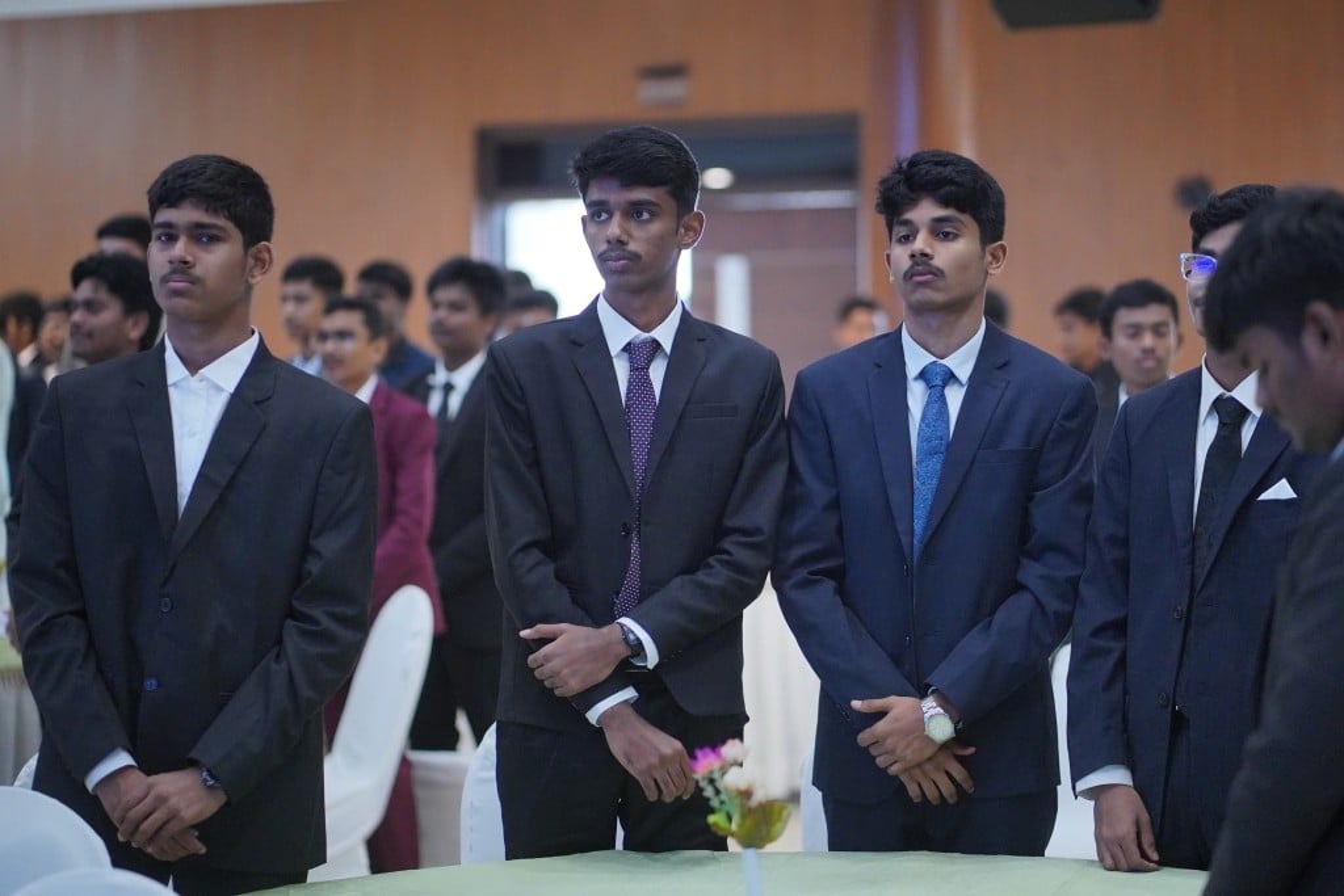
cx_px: 672
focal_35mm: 85
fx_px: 3174
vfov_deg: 16.1
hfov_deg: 23.9
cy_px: 448
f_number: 1.8
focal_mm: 85
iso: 3200
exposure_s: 1/400
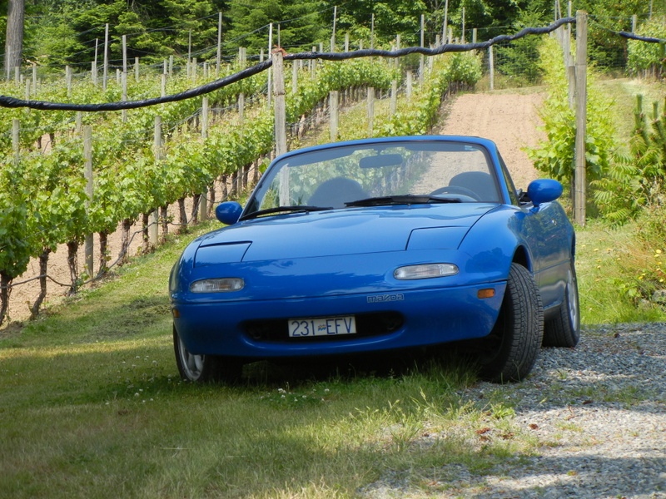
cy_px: 250
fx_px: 2924
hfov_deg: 13.0
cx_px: 333
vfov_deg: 9.8
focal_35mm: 152
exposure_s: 1/458
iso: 160
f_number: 4.6
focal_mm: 27.4
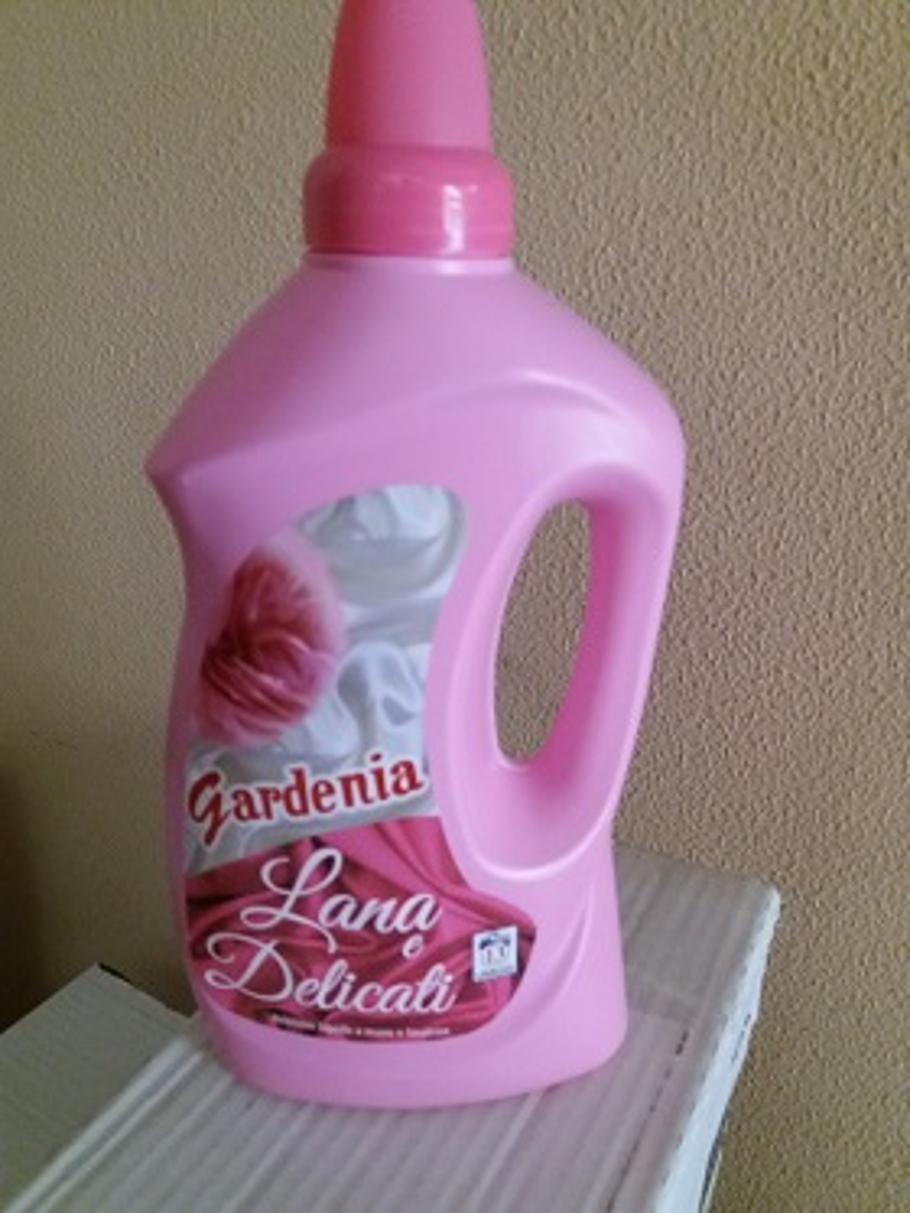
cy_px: 606
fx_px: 981
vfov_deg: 63.4
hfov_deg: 49.8
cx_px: 455
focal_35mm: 28
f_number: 1.9
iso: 400
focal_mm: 3.7
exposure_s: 1/17
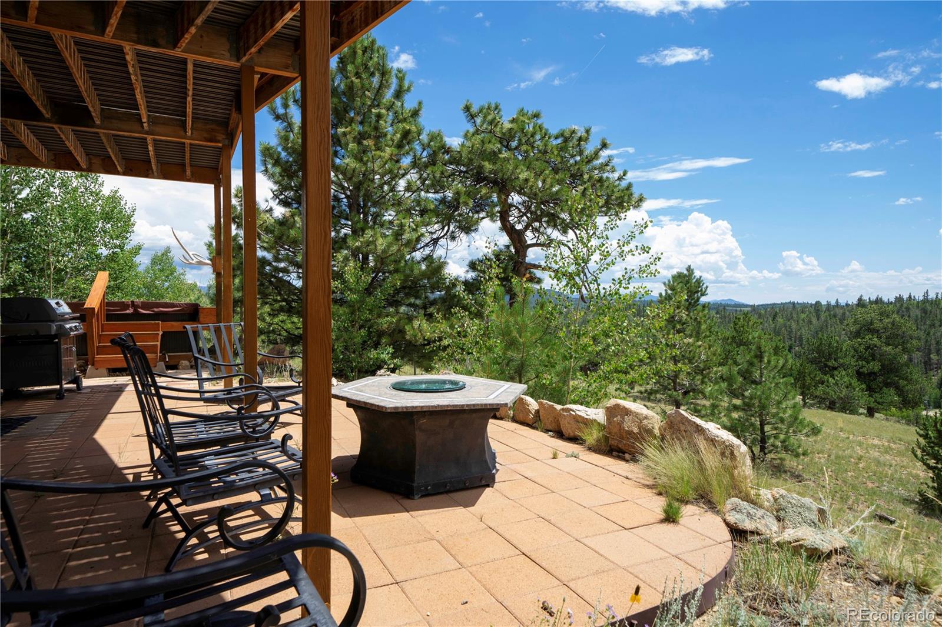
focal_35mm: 20
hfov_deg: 84.0
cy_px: 314
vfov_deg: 61.9
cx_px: 471
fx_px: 523
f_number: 8
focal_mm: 20
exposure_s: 1/320
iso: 320
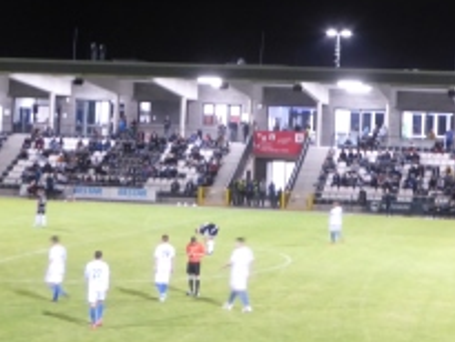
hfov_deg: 19.0
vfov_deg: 14.3
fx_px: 1355
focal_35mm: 103
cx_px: 300
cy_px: 49
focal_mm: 8.4
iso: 400
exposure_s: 1/5
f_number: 4
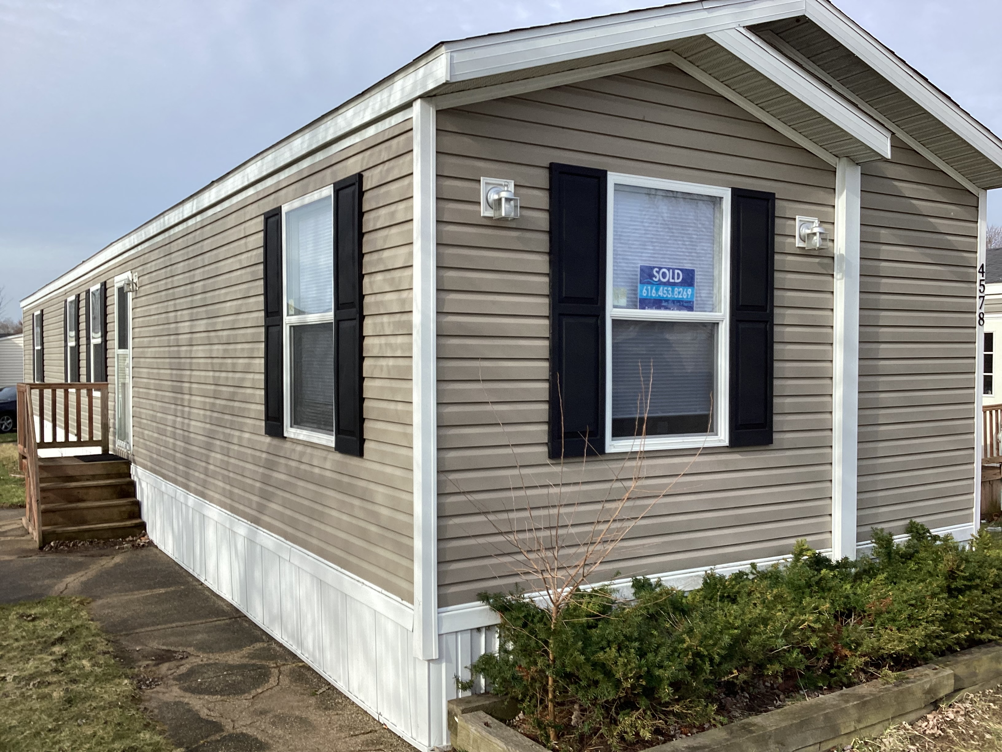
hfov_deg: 58.4
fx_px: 897
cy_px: 376
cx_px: 501
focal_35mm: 31
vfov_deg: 45.4
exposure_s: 1/1072
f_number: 2.4
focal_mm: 3.3
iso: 25
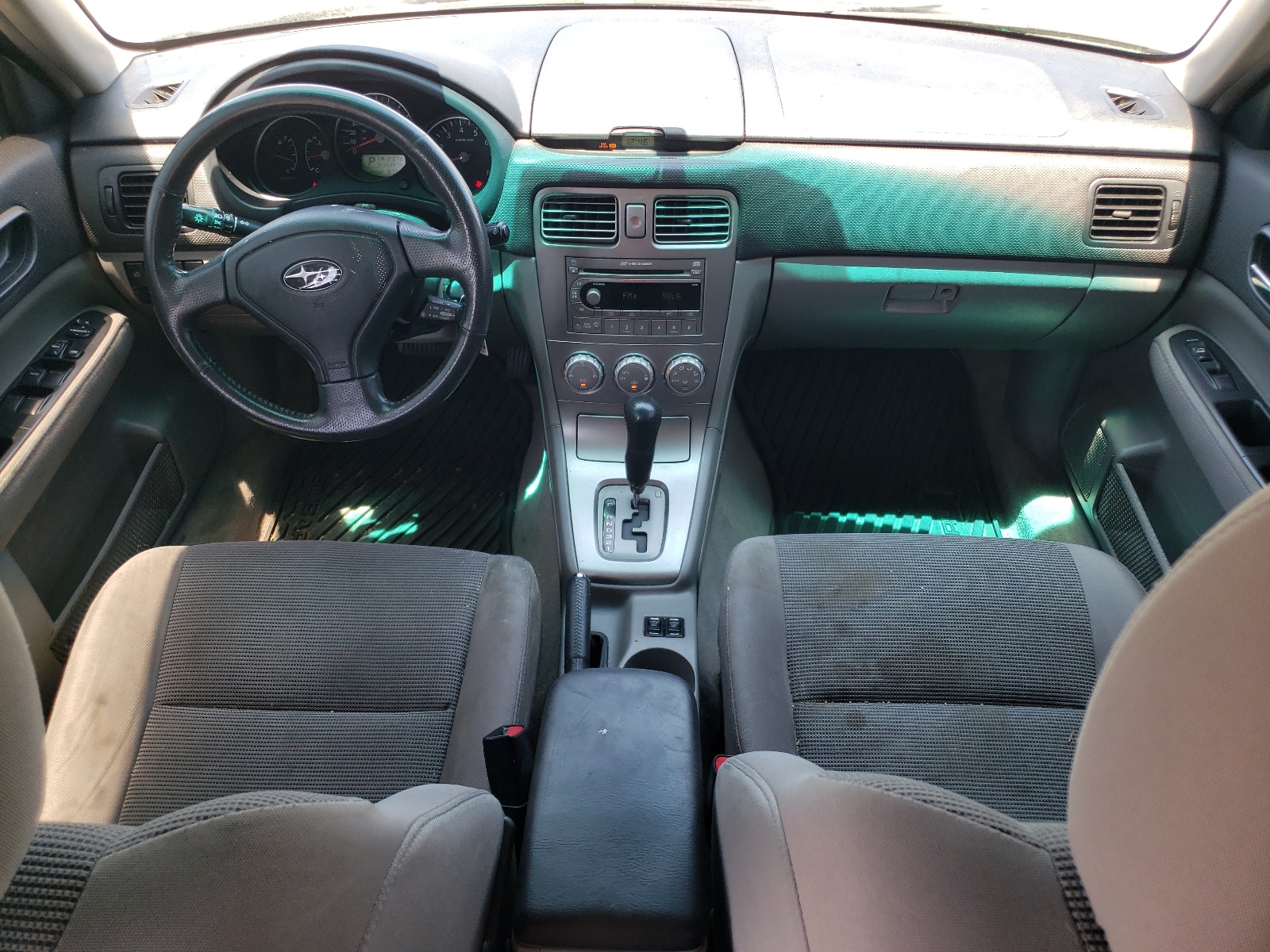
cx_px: 635
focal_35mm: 26
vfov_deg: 53.1
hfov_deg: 67.3
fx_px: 954
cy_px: 476
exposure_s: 1/133
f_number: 1.5
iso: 50
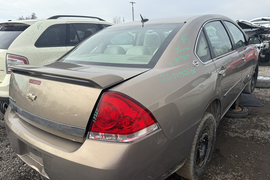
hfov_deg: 71.5
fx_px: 187
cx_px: 135
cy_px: 97
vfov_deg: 51.2
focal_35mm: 25
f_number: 1.78
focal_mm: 6.76
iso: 80
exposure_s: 1/3145
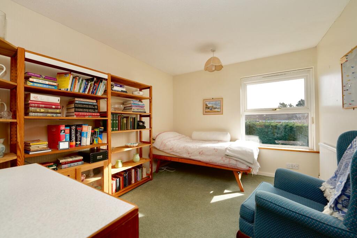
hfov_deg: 104.2
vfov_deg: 81.2
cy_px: 119
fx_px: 139
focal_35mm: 14
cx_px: 178
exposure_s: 1/80
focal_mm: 14
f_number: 4.5
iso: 100
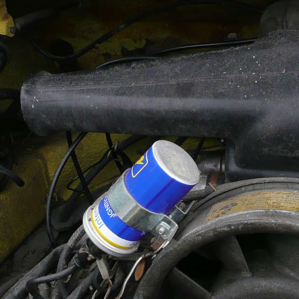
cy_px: 207
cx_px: 313
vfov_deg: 22.9
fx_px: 733
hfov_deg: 22.0
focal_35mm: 75
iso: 100
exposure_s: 1/160
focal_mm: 4.6
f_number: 3.3
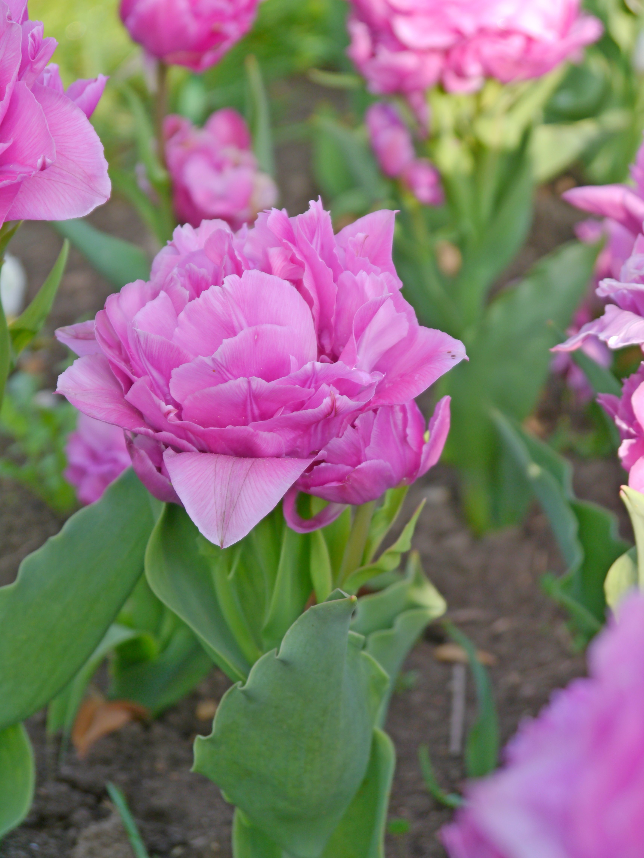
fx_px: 2082
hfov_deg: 17.6
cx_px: 322
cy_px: 429
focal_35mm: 84
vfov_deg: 23.3
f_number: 5.6
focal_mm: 42
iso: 160
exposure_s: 1/160
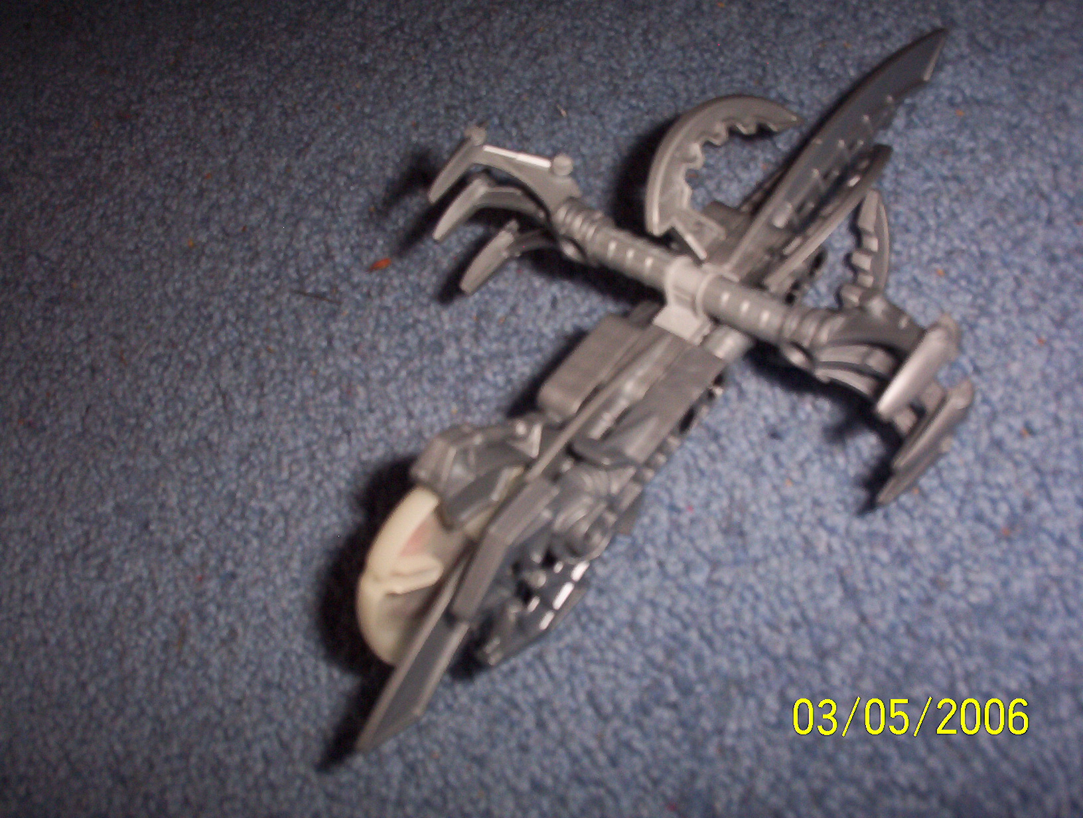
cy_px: 409
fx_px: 1223
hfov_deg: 47.8
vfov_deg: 37.0
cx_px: 542
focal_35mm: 39
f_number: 4.5
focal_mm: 6
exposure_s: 1/30
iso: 140
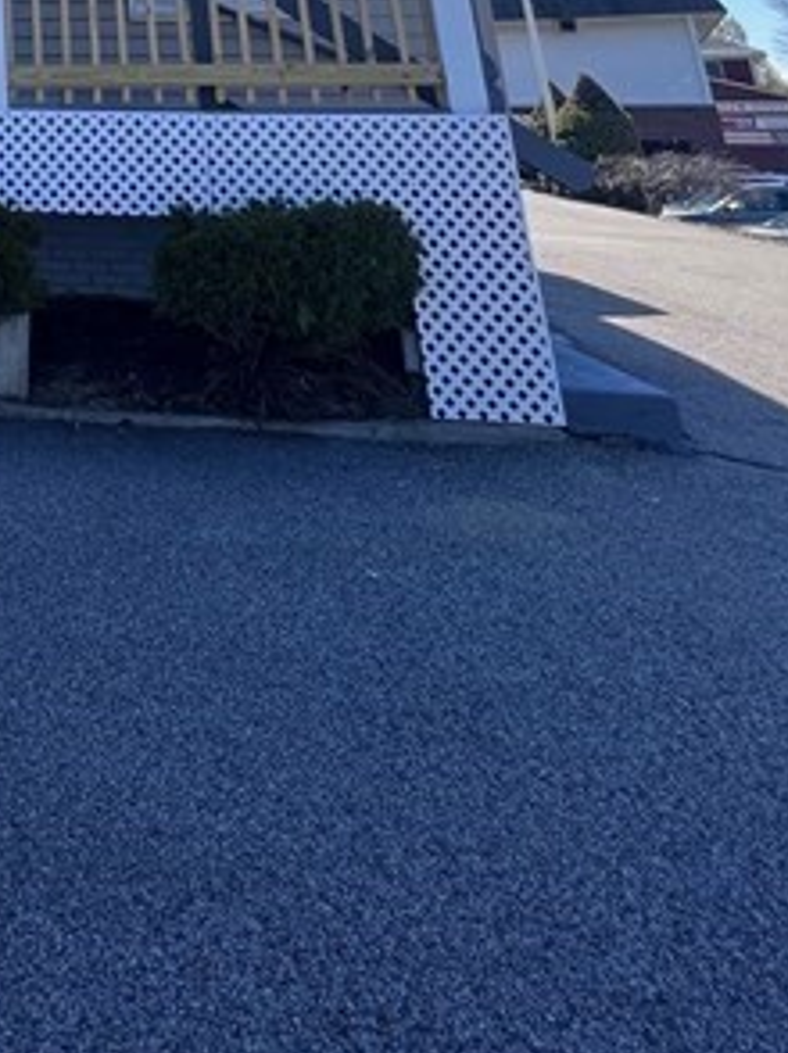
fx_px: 1033
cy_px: -265
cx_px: -168
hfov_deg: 33.5
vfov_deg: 37.5
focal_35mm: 34
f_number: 1.8
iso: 32
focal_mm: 1.57
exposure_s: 1/541
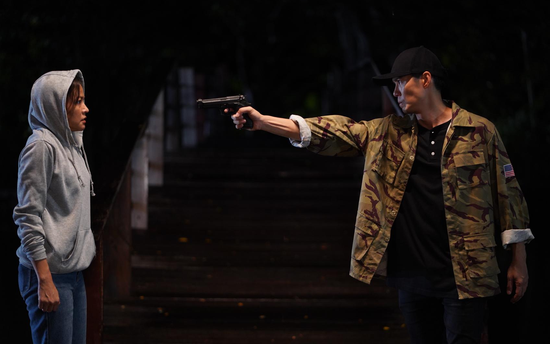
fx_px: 1304
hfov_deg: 23.8
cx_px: 276
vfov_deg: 15.0
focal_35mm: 87
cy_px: 175
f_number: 1.8
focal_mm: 85
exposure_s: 1/200
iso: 2500
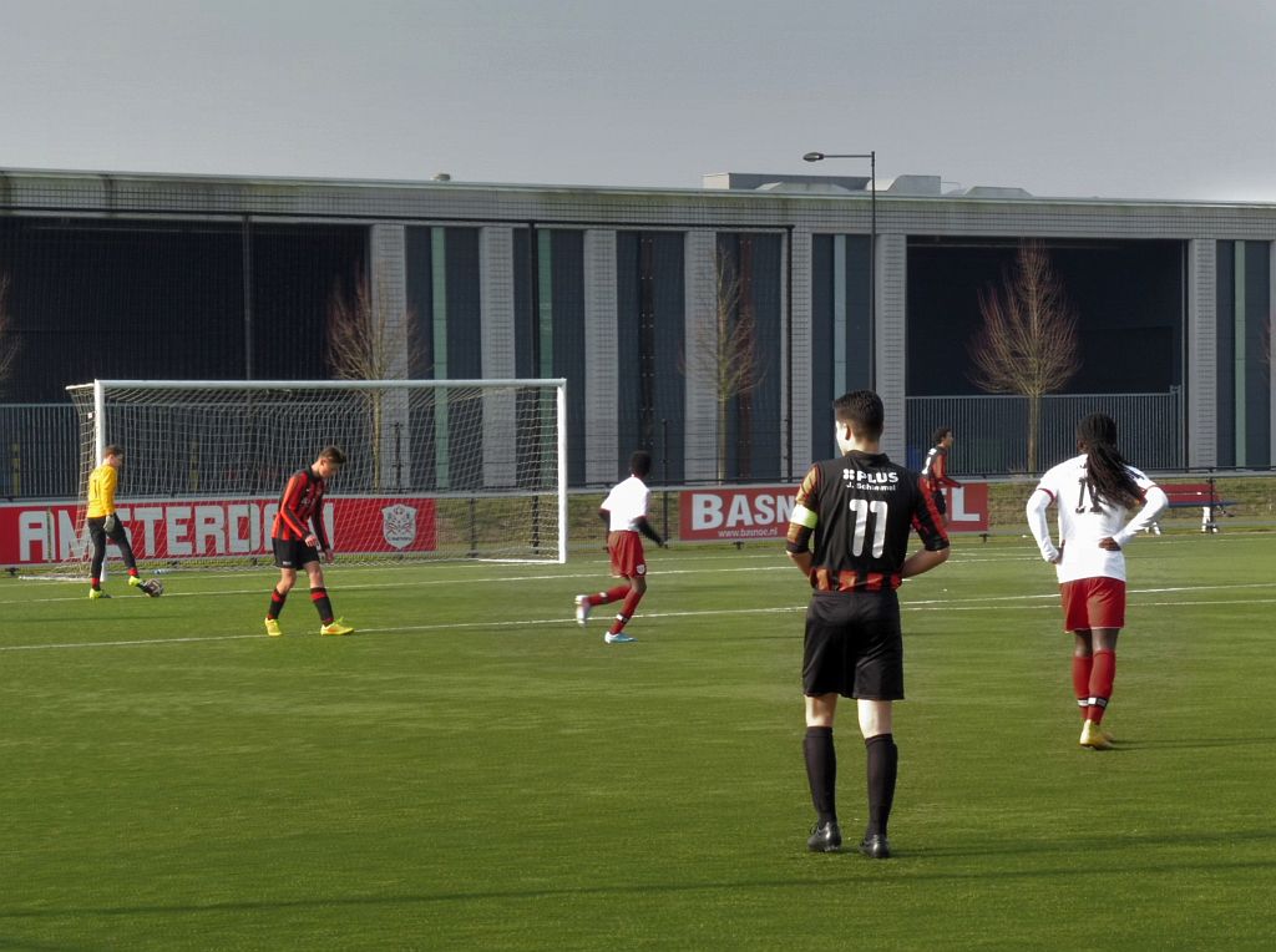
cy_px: 476
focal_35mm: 129
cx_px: 638
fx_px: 4746
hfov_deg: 15.3
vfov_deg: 11.5
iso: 100
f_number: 7.1
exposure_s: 1/200
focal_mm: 23.1
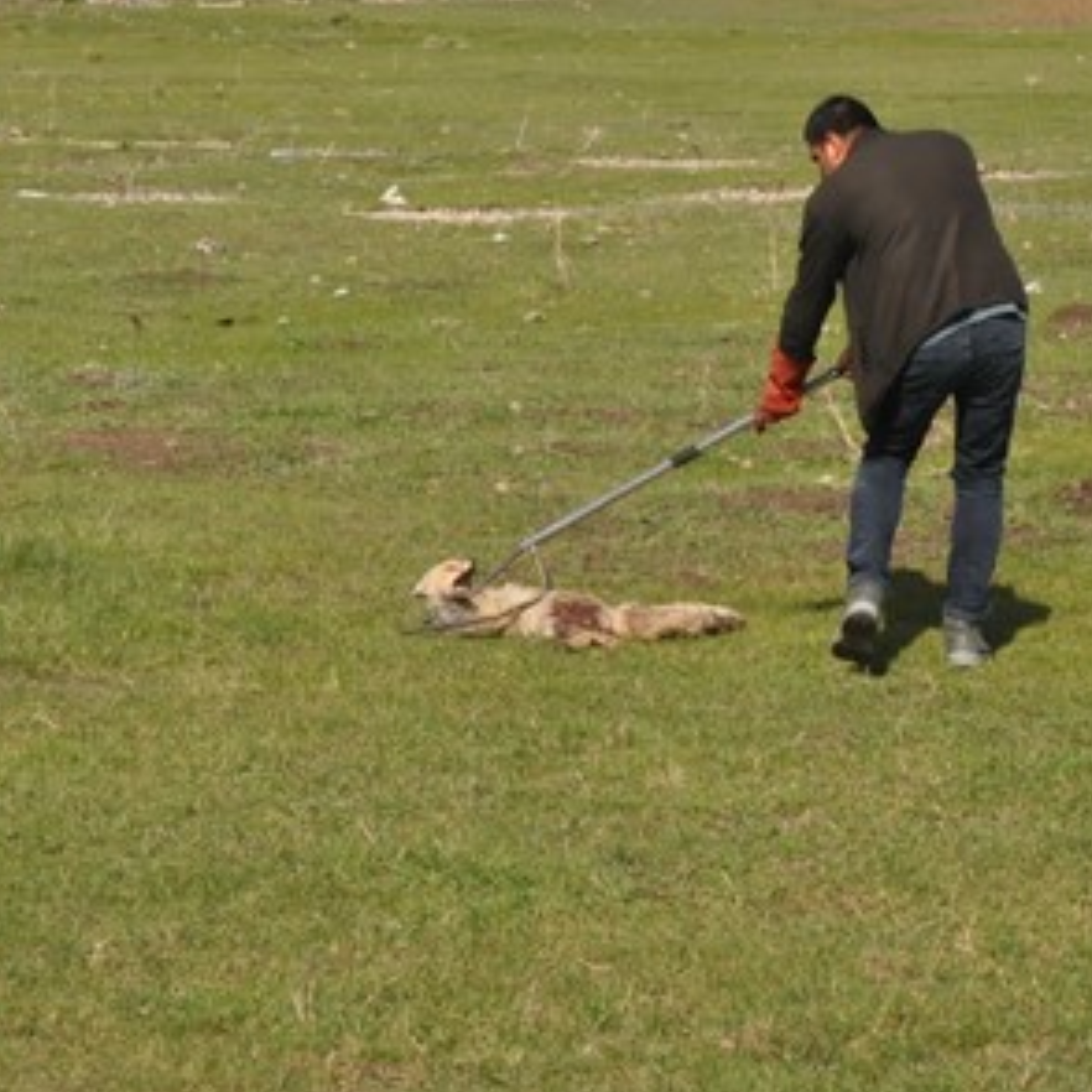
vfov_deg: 12.9
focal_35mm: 135
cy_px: 319
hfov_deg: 12.9
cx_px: 620
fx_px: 4818
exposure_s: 1/400
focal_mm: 48
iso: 1000
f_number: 20
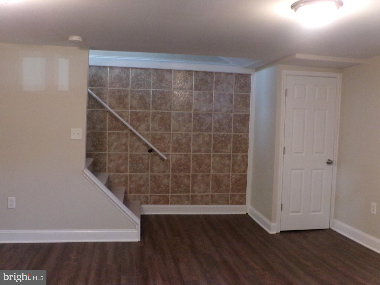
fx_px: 362
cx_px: 190
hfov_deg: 55.4
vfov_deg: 42.9
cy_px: 142
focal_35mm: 33
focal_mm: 5.9
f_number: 3.4
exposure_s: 1/17
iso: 361
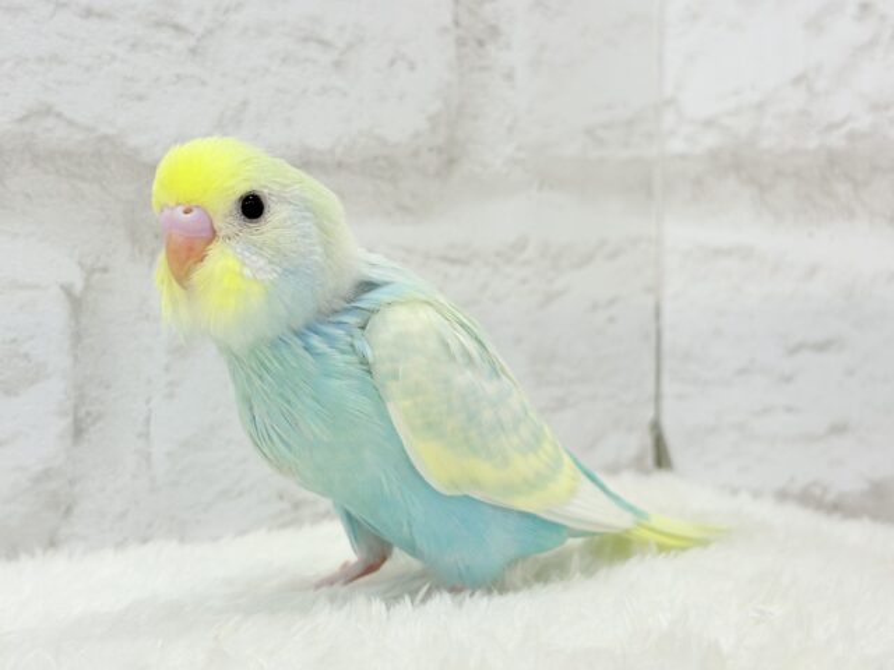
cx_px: 447
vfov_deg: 28.0
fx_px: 1343
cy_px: 335
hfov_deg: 36.8
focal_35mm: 52
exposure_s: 1/100
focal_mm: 5.96
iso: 64
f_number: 1.6
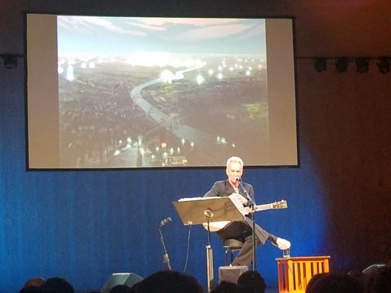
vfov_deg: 53.1
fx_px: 294
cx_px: 196
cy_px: 146
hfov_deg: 67.3
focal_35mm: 26
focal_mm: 4.2
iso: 200
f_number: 1.7
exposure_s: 1/15
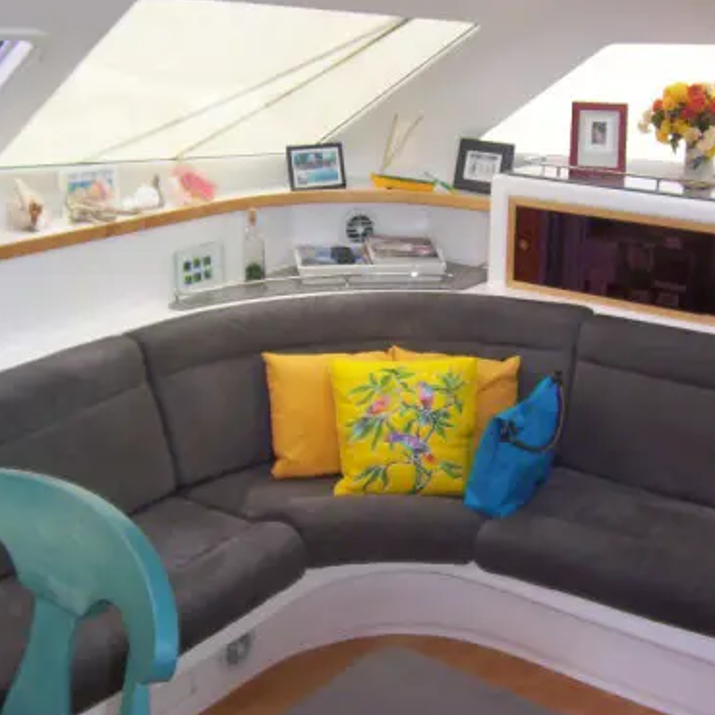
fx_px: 1005
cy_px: 358
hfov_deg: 39.1
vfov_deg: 39.2
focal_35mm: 43
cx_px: 418
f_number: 2.76
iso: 140
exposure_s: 1/30
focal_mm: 5.54
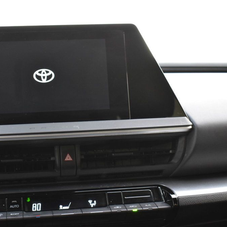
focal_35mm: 58
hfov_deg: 29.2
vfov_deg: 29.6
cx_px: 62
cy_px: 113
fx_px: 430
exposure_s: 1/15
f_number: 6.3
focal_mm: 30
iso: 1100
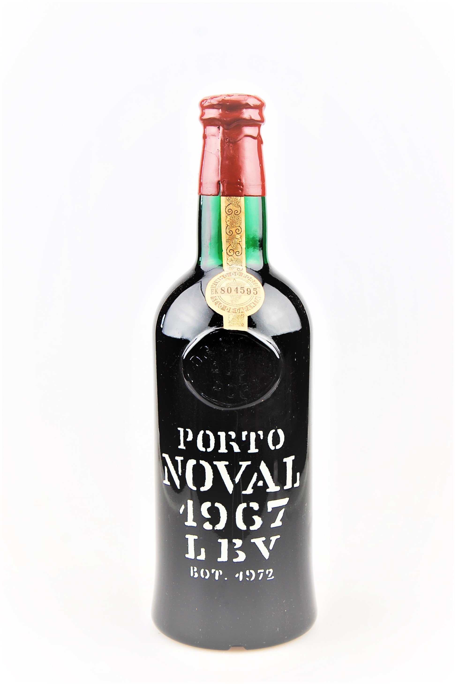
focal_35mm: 57
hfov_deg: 23.7
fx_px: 1082
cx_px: 228
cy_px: 342
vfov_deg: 35.1
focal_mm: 38
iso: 200
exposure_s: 1/25
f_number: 8
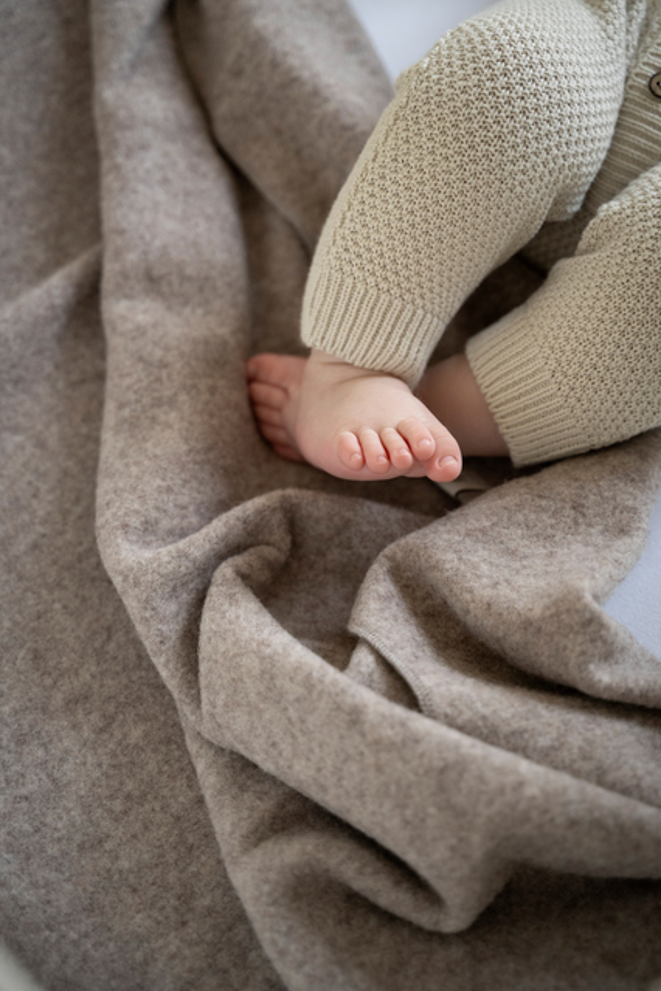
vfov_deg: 33.4
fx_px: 1652
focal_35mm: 60
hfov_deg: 22.6
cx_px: 333
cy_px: 498
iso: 640
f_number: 2.8
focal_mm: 59
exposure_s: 1/160
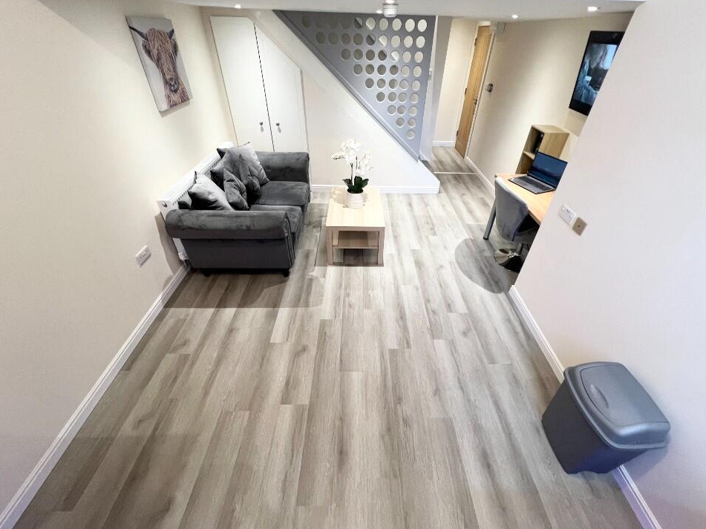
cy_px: 266
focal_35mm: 14
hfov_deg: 102.0
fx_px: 285
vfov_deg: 85.7
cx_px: 367
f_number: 1.8
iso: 250
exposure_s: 1/81
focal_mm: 1.57
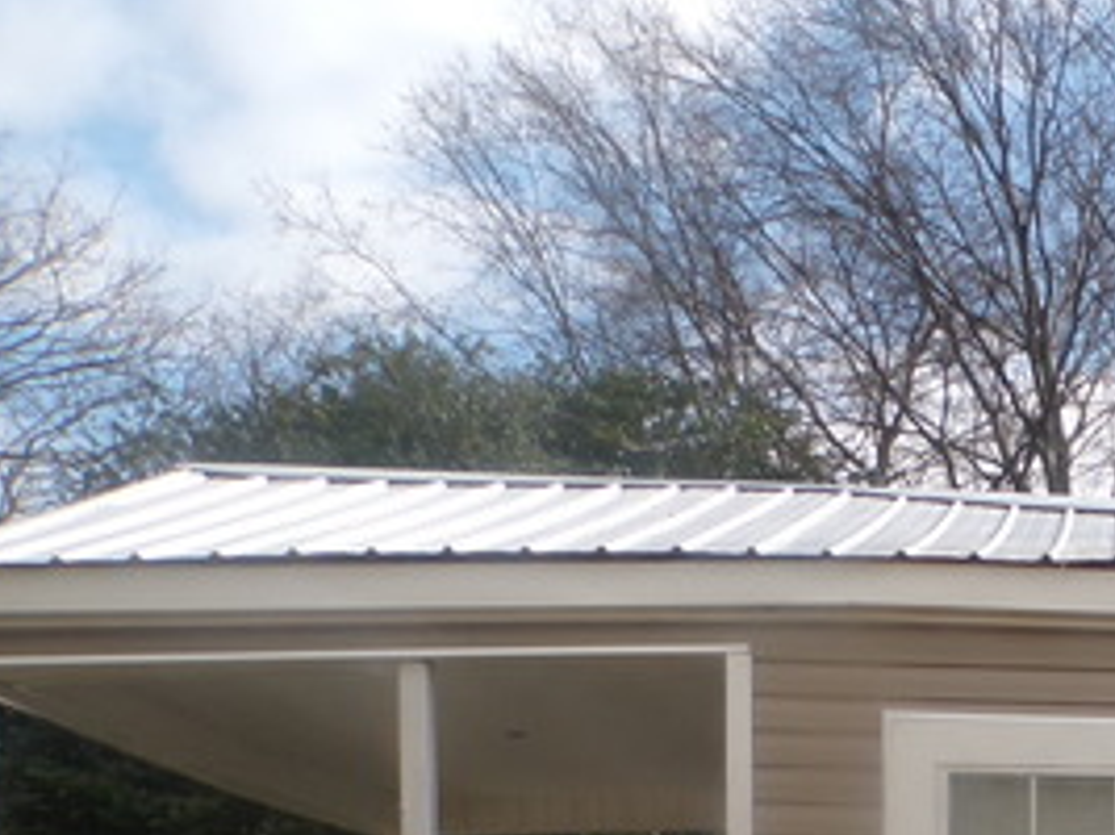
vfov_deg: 18.9
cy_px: 1102
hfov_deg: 23.1
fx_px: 2318
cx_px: 1549
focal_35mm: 72
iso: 100
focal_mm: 4.3
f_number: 5.8
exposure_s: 1/320
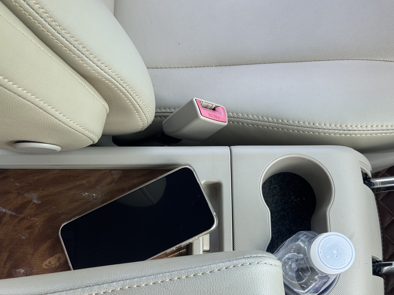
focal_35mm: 48
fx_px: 546
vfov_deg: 30.3
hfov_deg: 39.7
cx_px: 197
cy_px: 148
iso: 64
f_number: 1.78
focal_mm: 6.76
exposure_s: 1/412
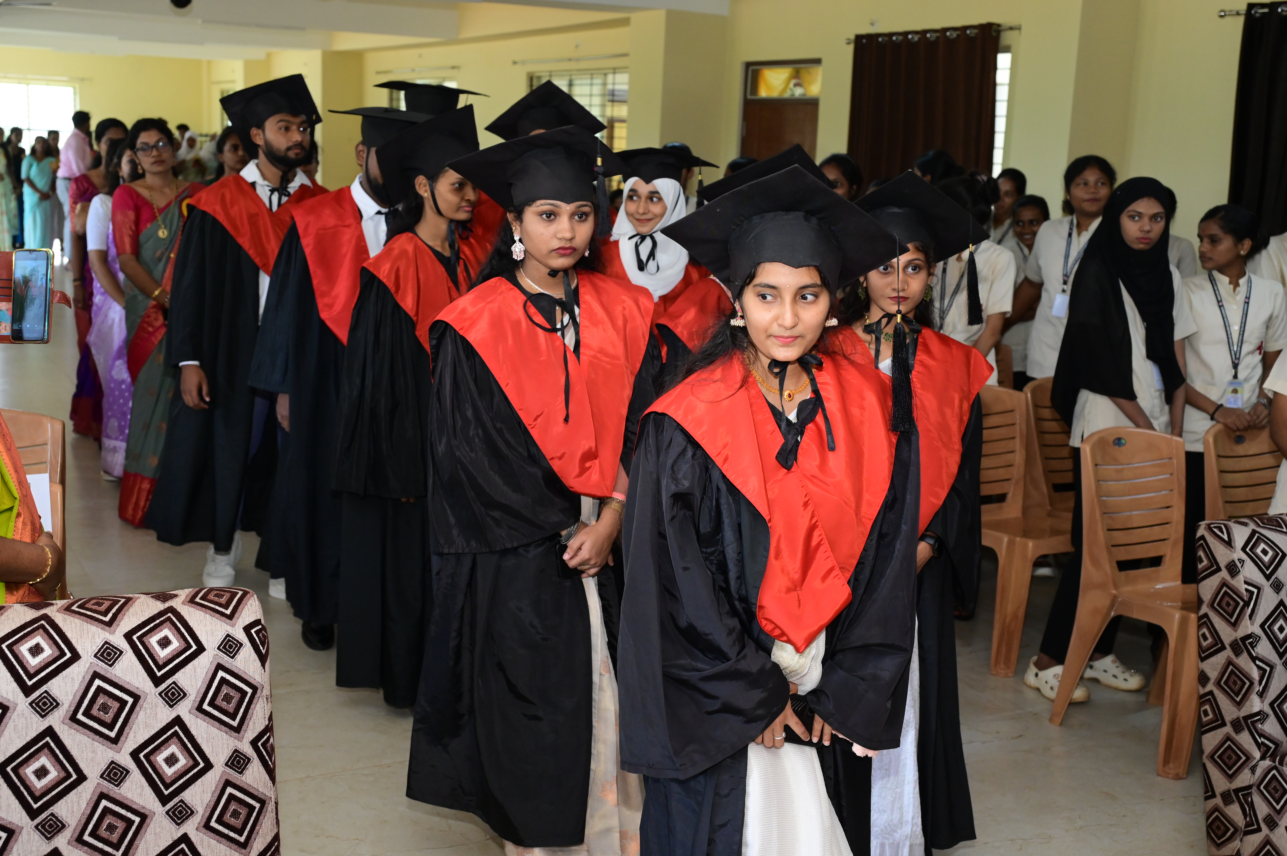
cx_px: 644
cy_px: 428
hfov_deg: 49.6
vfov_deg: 34.2
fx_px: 1393
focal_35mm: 39
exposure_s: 1/160
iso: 3200
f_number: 5.6
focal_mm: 39
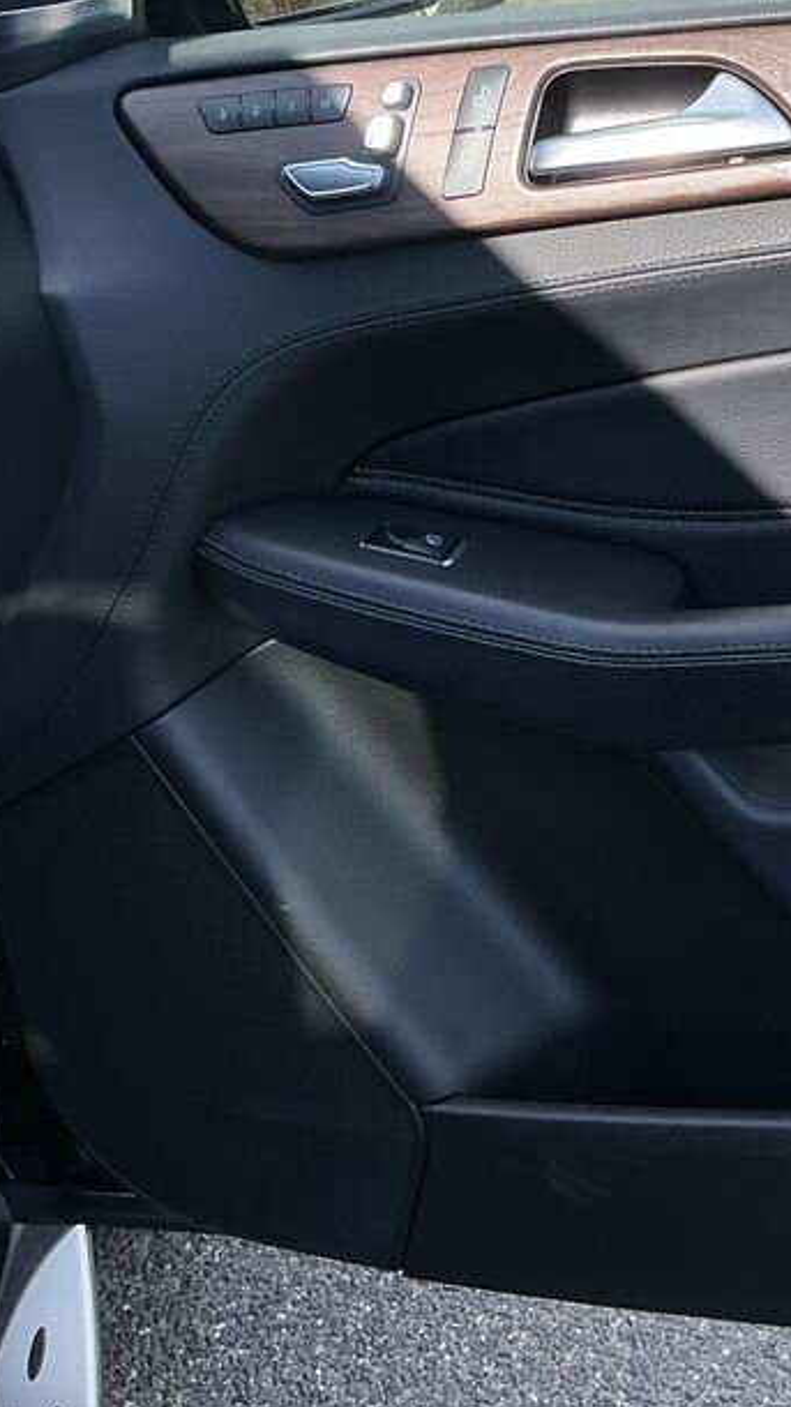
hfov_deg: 21.5
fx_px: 1977
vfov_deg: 39.0
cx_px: 869
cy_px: 570
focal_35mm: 53
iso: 25
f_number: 1.8
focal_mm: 3
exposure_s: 1/482
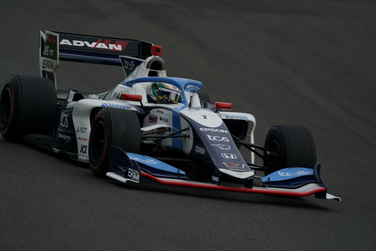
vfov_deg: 2.3
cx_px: 188
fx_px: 6266
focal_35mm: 600
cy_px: 126
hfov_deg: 3.4
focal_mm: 600
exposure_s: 1/800
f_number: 6.3
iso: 400
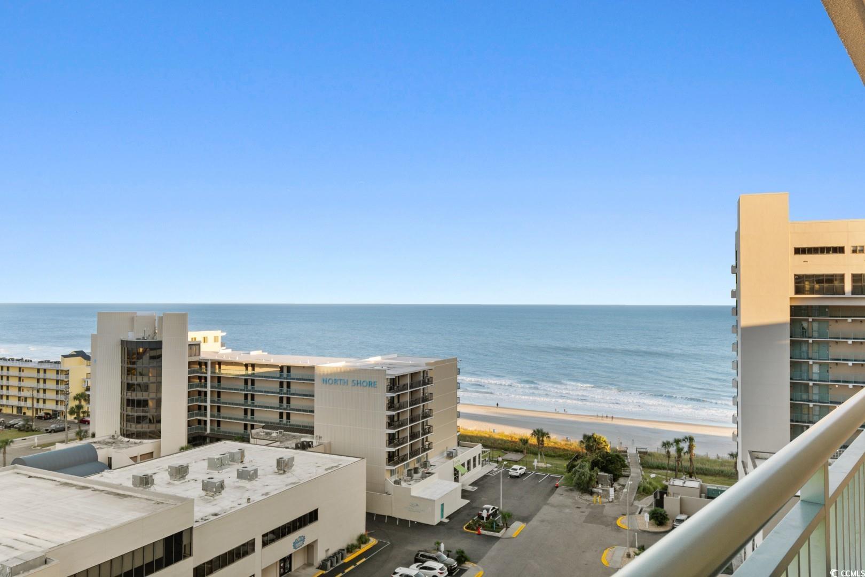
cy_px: 288
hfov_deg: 67.4
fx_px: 649
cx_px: 432
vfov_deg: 47.9
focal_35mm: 27
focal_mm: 18
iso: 100
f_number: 5.6
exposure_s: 1/125
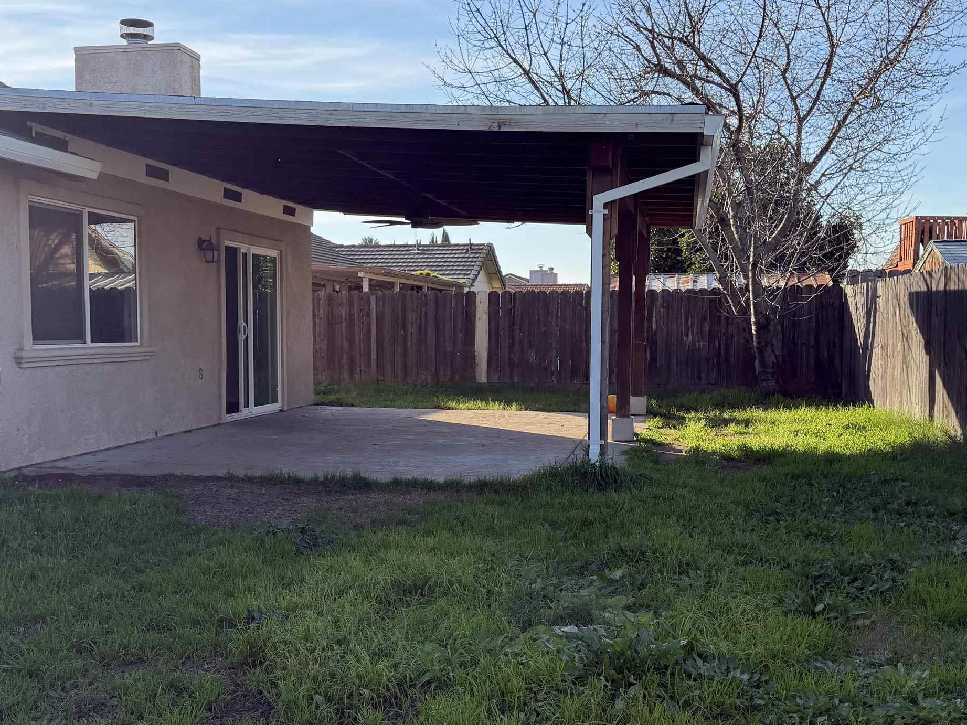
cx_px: 459
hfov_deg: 46.8
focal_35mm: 40
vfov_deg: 35.9
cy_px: 406
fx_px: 1117
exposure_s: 1/2525
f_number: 1.78
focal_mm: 6.76
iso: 100
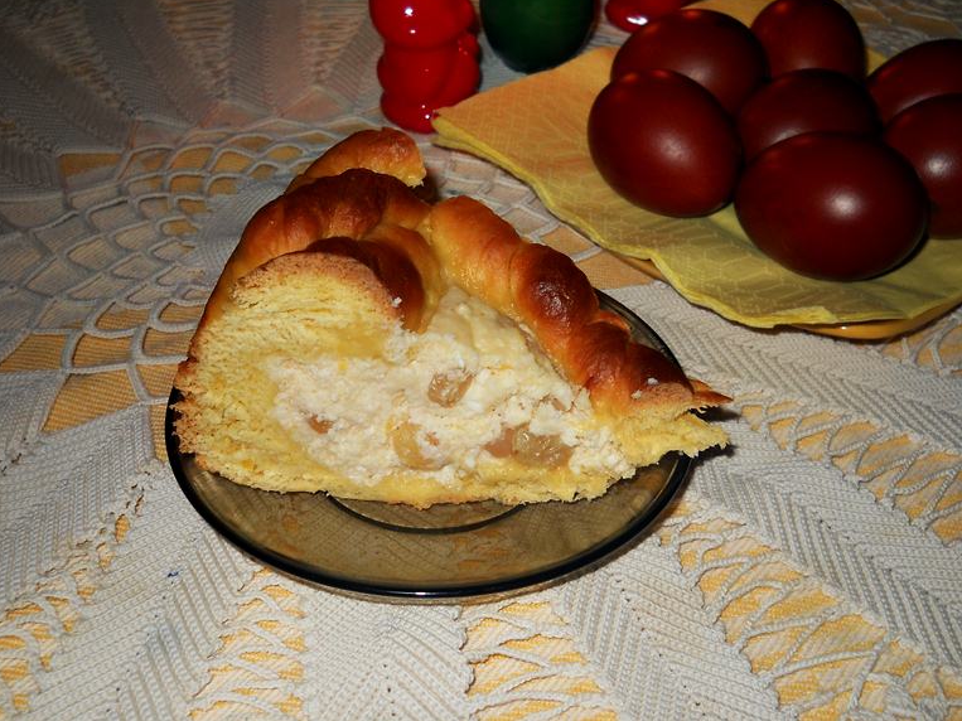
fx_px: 1195
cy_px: 344
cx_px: 479
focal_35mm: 43
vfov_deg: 33.6
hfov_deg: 43.9
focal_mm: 6.72
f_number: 5.5
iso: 80
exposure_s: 1/30
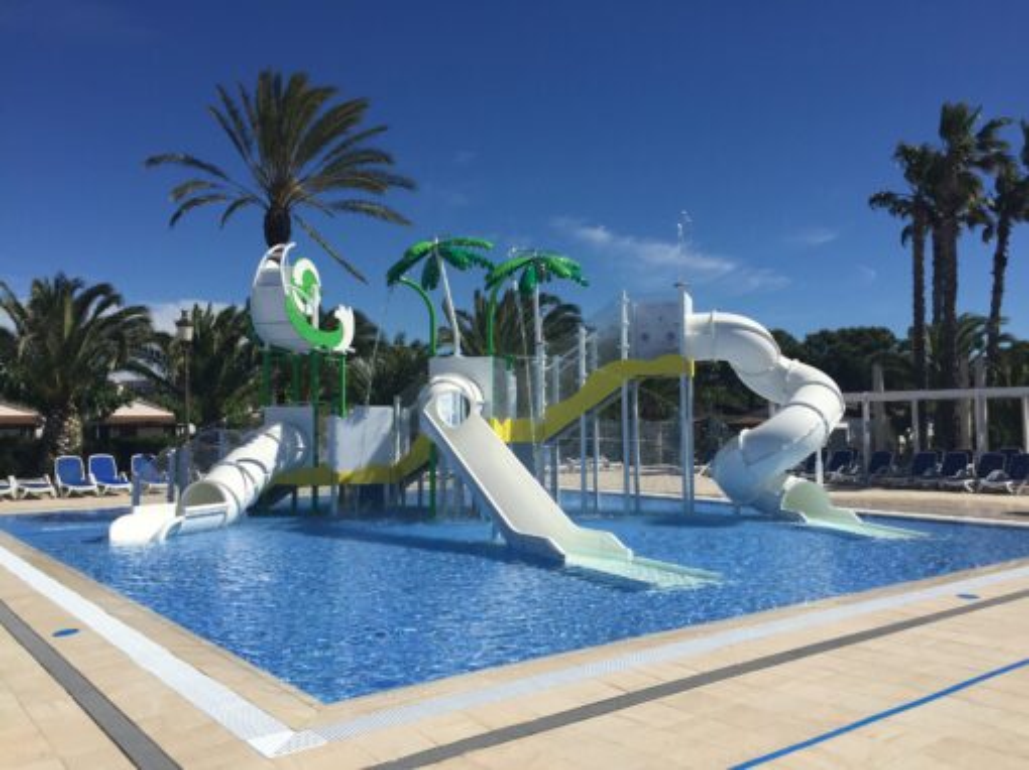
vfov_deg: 48.2
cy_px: 385
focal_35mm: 29
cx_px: 514
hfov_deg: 61.7
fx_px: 862
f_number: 2.2
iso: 32
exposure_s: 1/4405
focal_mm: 4.15
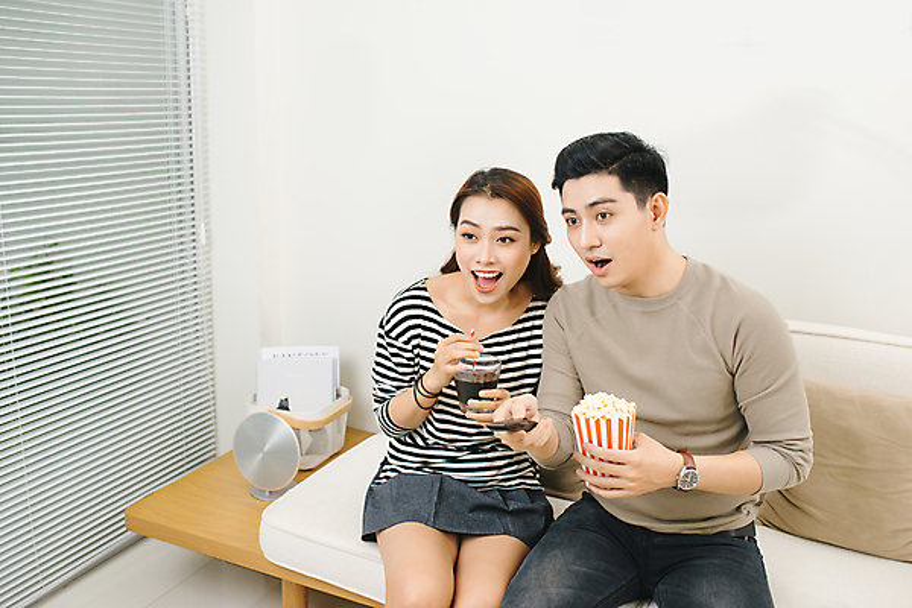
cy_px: 304
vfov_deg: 37.9
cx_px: 456
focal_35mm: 35
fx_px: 887
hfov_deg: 54.4
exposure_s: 1/160
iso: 400
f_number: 3.5
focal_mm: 35
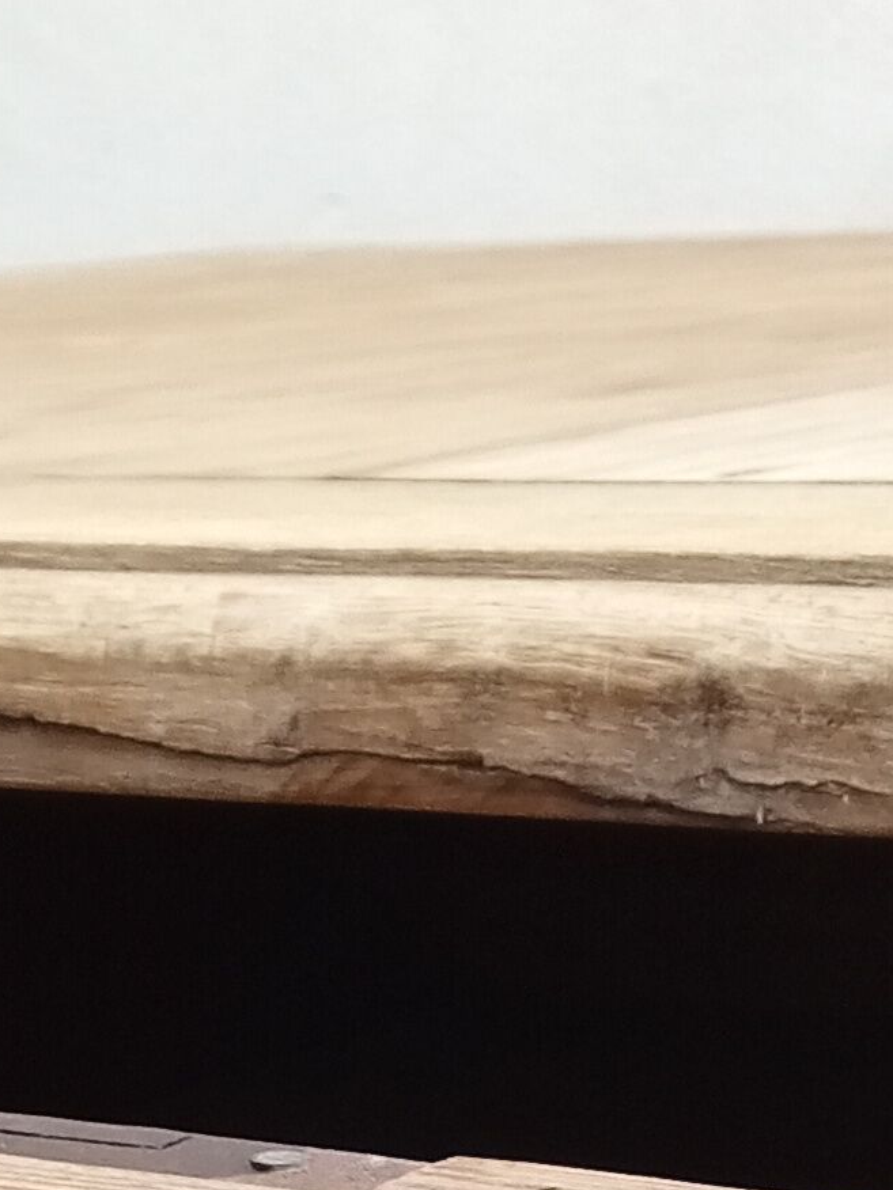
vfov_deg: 13.8
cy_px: 1856
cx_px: -95
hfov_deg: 11.0
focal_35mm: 133
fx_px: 4575
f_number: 2.2
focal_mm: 3.46
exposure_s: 1/100
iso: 114
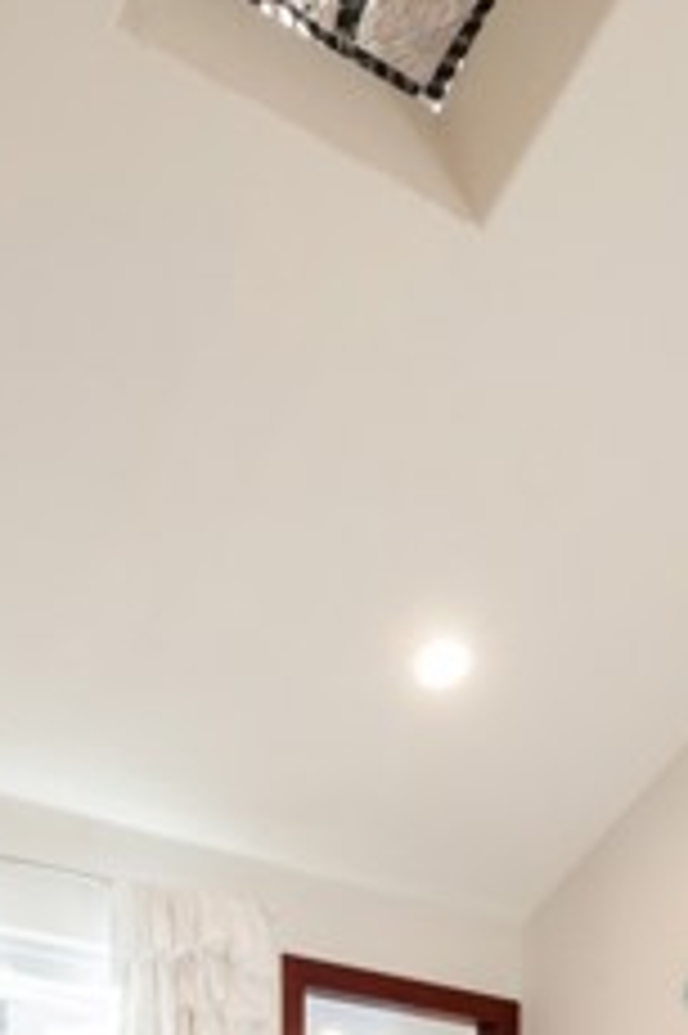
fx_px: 1435
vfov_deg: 30.1
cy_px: 1395
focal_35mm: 50
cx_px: 470
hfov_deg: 26.8
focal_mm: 12
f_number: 16
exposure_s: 1/2
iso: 200
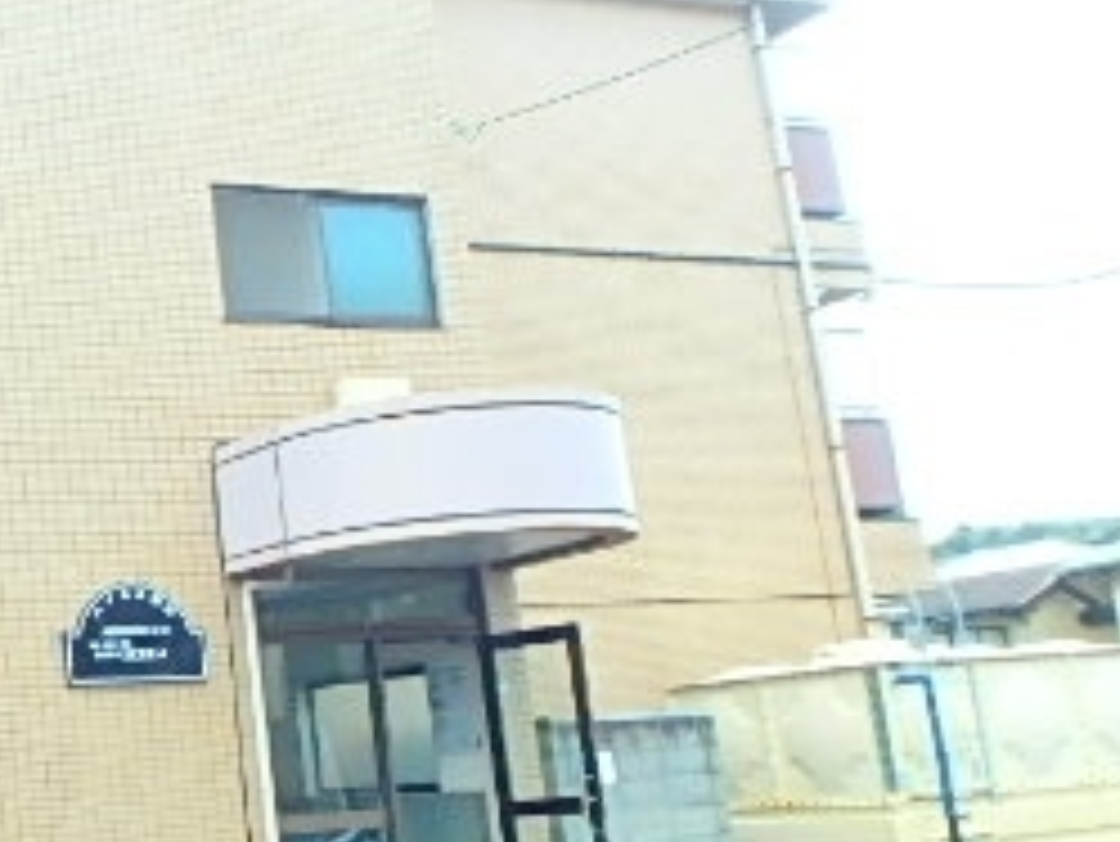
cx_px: -144
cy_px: 428
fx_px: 1748
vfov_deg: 27.1
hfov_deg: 31.2
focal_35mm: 54
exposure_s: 1/160
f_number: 3.5
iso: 125
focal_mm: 3.7
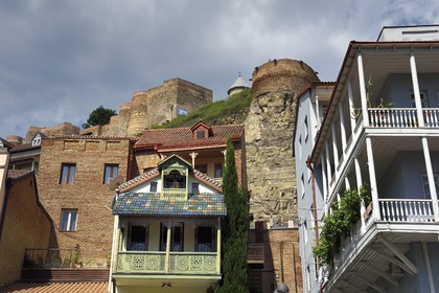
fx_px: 585
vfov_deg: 28.1
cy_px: 146
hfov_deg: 41.1
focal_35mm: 48
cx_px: 220
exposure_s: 1/250
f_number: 11
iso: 200
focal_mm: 48
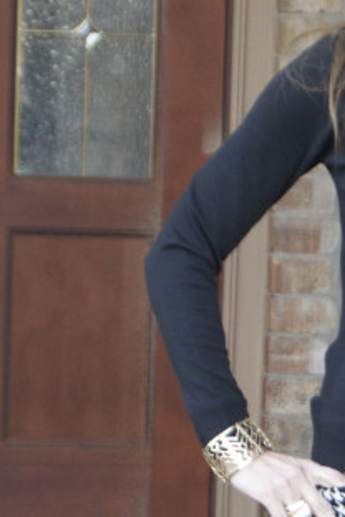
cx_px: 477
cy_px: 504
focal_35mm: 271
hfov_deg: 5.0
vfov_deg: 7.6
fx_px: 3890
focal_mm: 55
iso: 1000
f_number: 5.6
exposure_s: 1/60
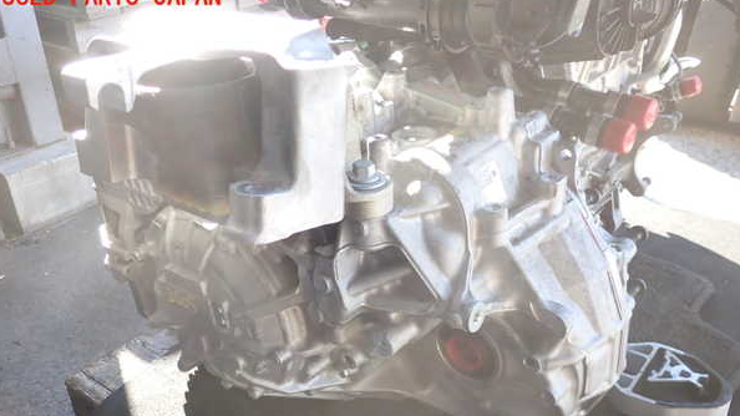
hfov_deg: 59.5
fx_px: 647
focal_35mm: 33
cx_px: 369
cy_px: 262
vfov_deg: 35.4
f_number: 2.3
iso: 100
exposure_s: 1/100
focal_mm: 5.4
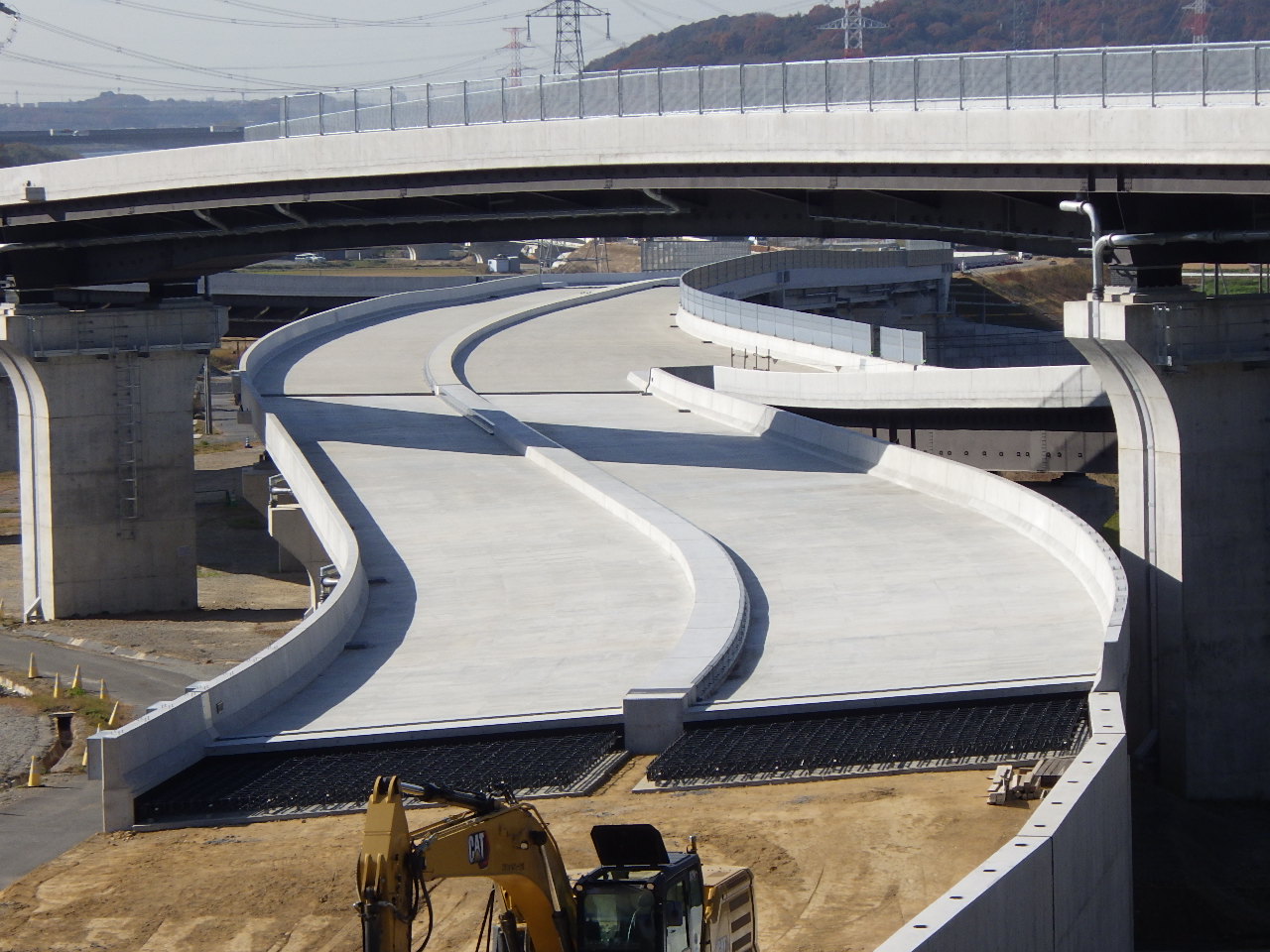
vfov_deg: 10.6
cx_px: 635
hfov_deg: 14.1
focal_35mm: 140
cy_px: 476
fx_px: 5136
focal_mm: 25
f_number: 6.6
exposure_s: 1/500
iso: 125
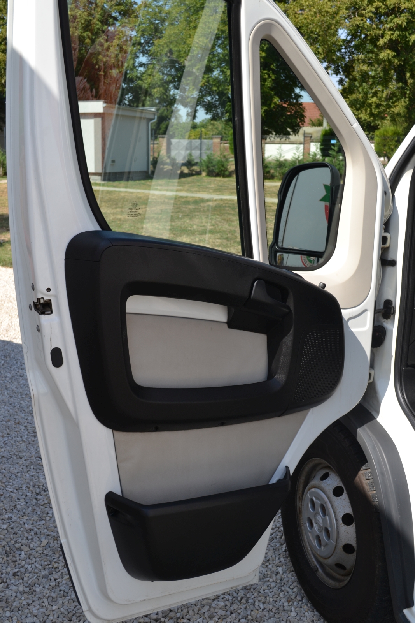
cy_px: 312
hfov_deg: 34.2
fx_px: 674
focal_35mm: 39
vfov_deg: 49.5
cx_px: 208
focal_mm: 26
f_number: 7.1
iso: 100
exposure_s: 1/200
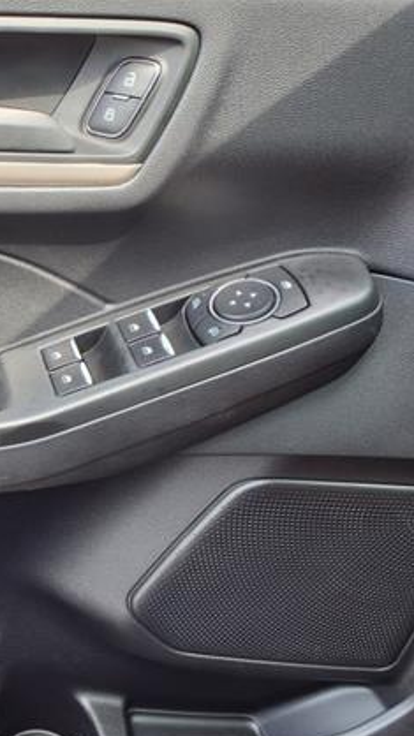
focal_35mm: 45
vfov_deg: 45.5
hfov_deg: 24.4
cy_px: 364
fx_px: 879
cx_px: -63
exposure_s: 1/123
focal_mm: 3.58
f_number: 1.9
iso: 40
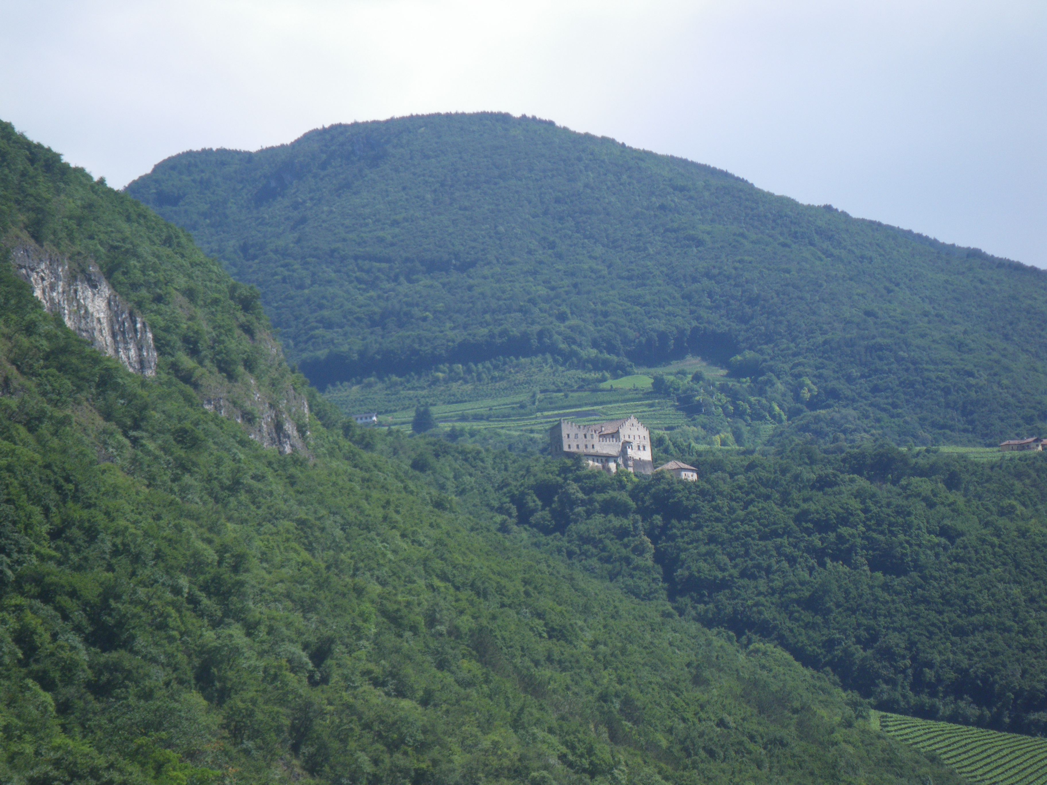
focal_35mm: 140
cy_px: 392
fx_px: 4234
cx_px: 524
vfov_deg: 10.6
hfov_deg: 14.1
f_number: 5.5
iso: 64
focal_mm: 25
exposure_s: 1/250
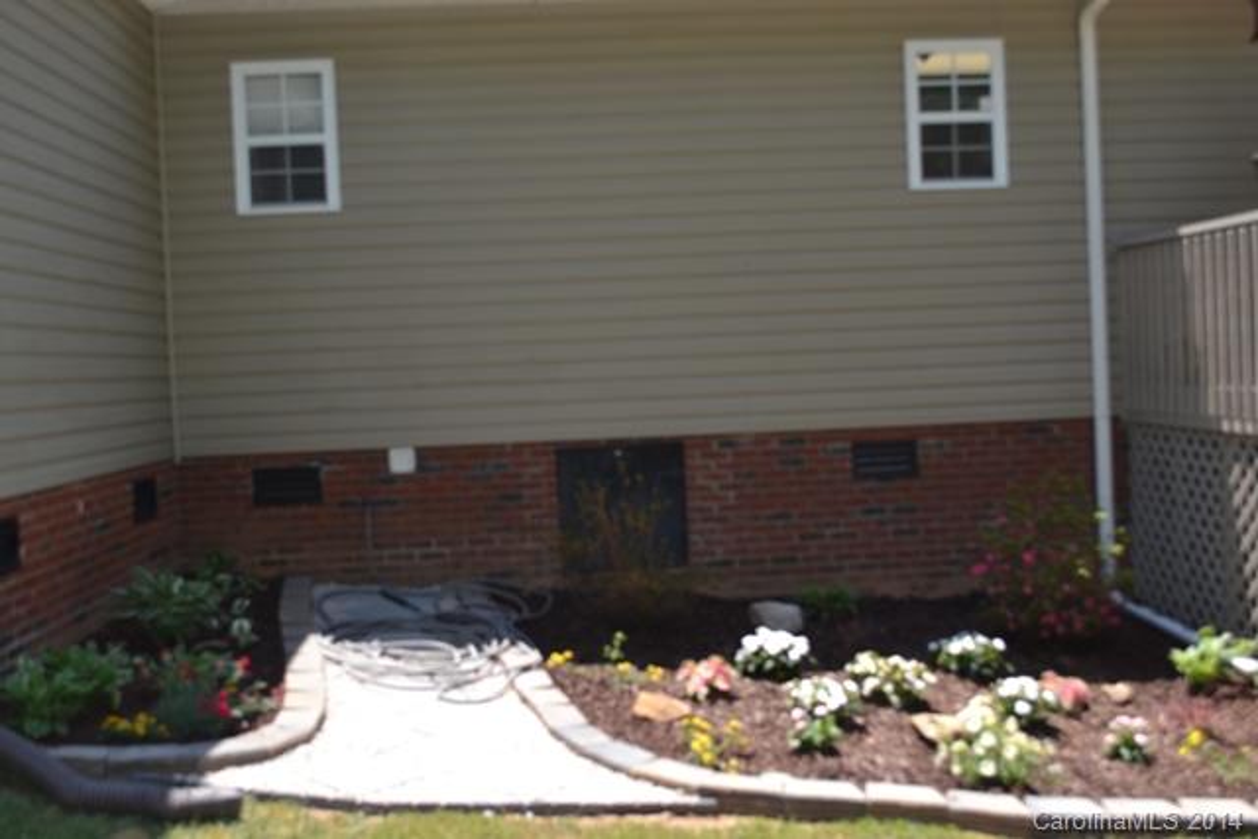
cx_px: 629
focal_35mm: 36
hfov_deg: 53.1
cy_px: 420
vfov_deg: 36.9
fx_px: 1258
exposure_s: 1/200
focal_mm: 24
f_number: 6.3
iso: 100
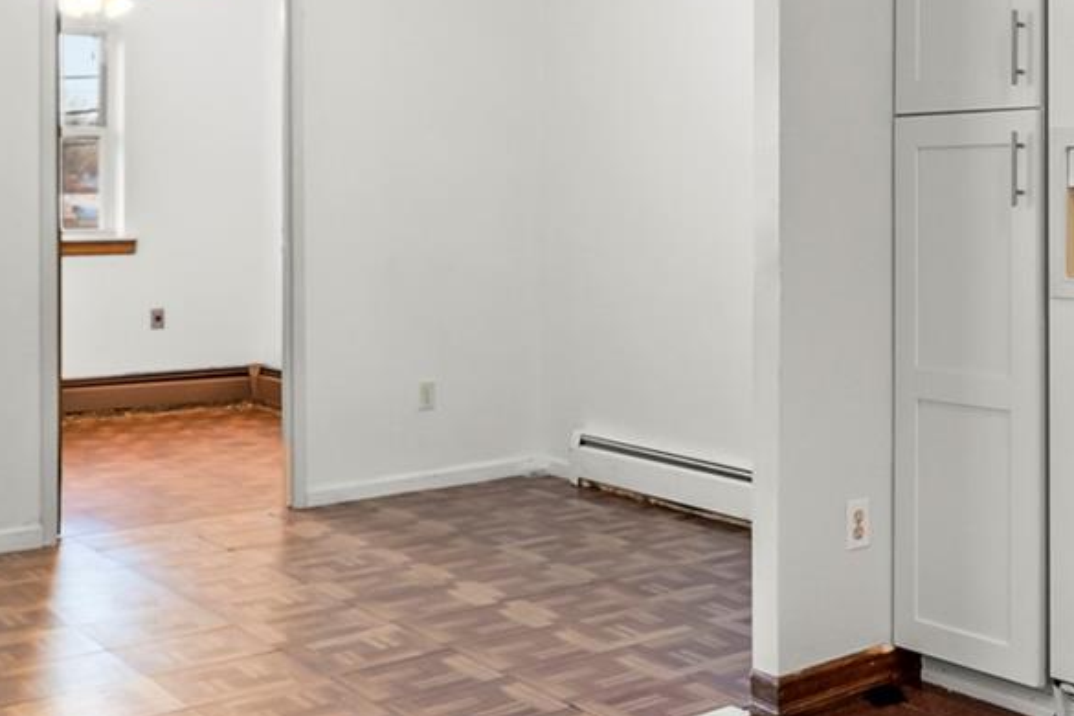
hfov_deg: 37.2
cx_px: 1006
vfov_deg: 27.2
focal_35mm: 49
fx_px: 1462
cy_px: 203
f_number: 8
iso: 800
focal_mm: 14
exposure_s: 1/5
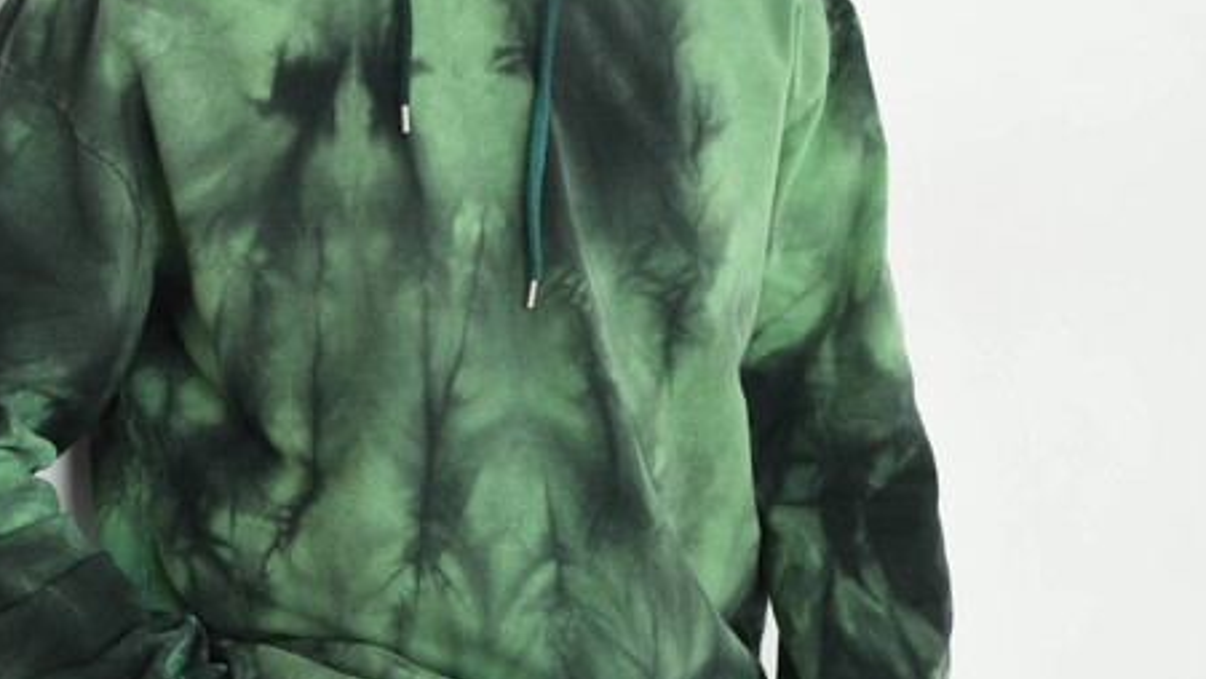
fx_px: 3231
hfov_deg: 21.1
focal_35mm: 101
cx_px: 554
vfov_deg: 12.0
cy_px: 160
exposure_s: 1/125
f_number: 5.6
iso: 160
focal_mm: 58
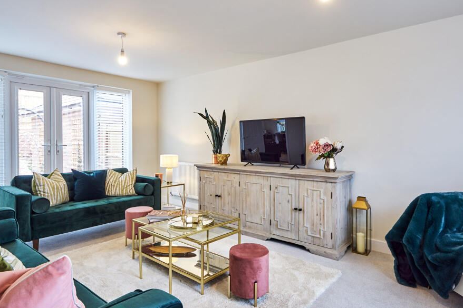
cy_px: 146
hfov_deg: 81.1
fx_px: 270
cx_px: 215
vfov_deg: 59.4
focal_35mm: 21
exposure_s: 1/5
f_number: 8
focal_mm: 12
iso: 200
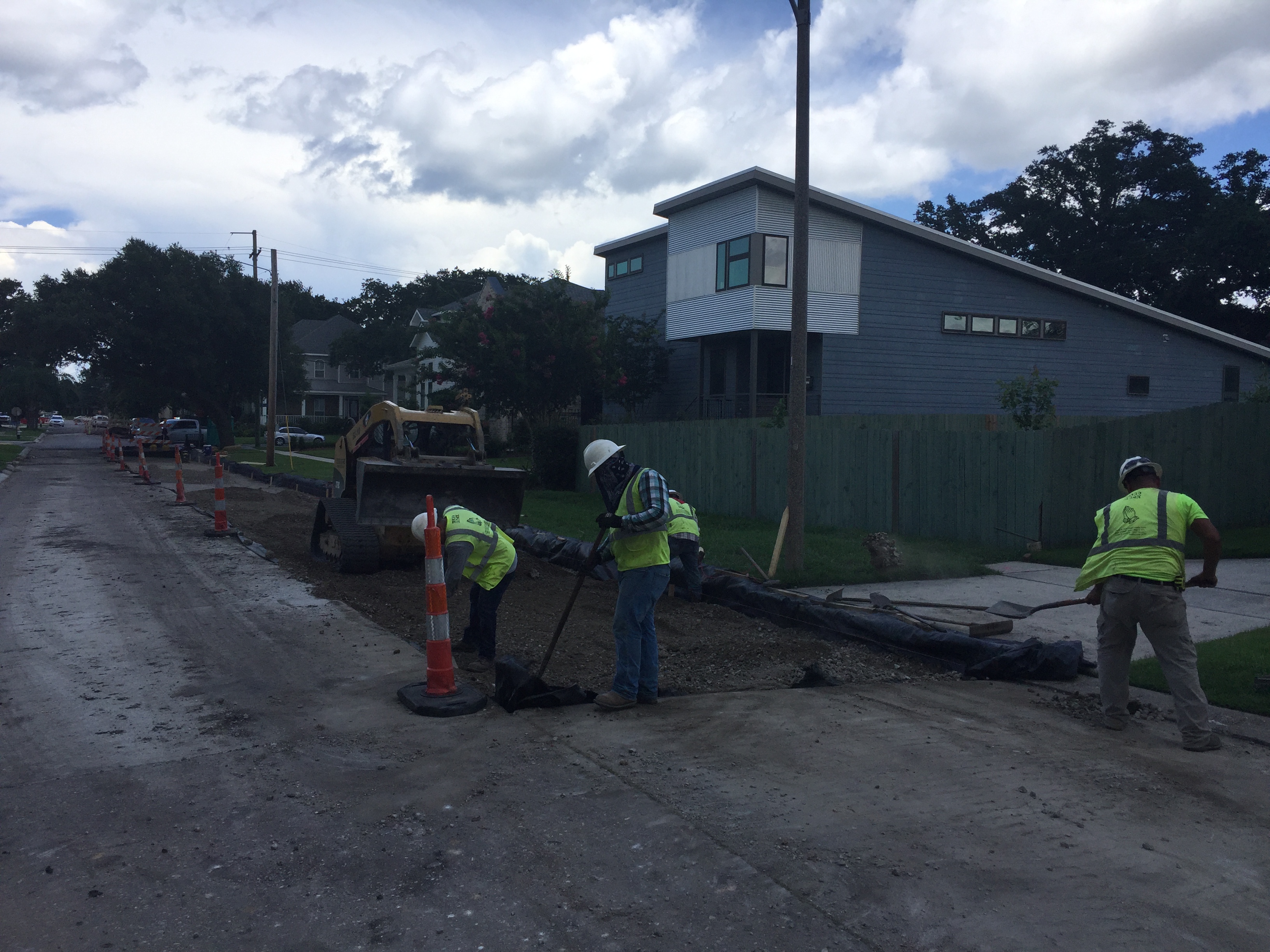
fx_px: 1064
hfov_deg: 61.7
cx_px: 635
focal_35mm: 29
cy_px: 476
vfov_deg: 48.2
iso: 32
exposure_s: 1/2083
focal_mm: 4.15
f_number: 2.2
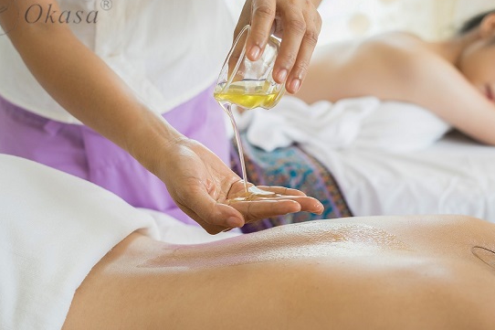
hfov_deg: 33.9
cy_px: 181
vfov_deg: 23.0
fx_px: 811
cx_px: 260
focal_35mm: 59
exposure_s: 1/160
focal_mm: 50
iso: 400
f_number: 3.5
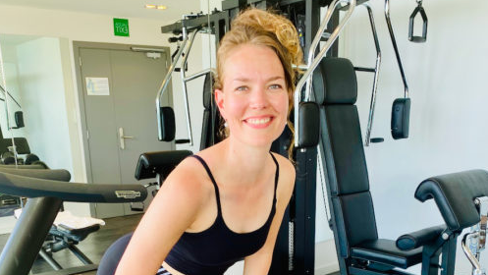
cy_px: 268
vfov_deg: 27.5
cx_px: 240
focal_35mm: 41
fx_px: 531
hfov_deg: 49.4
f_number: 1.8
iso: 40
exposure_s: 1/121
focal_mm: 4.25
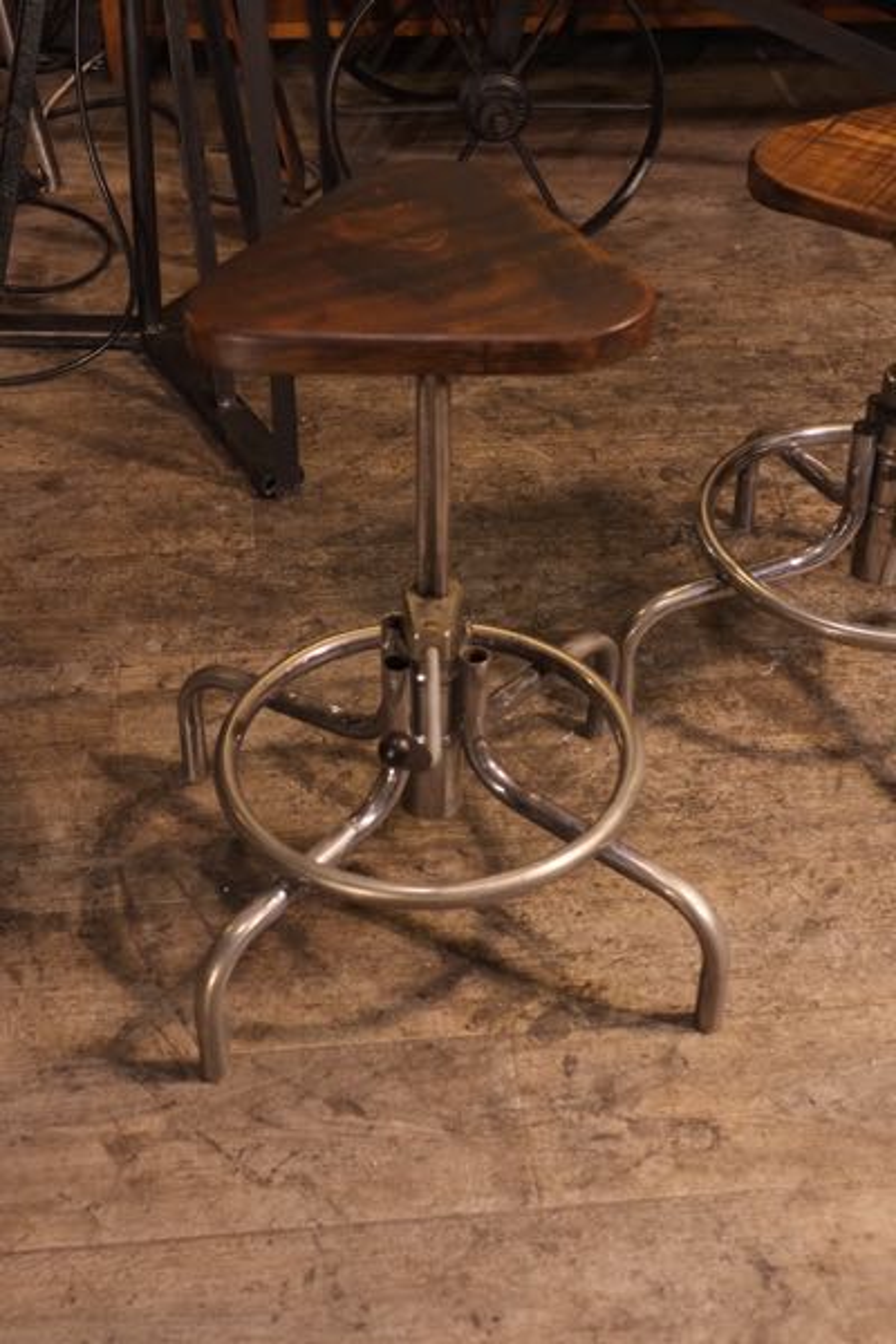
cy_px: 672
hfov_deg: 25.5
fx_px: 1979
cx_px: 448
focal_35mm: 53
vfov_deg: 37.5
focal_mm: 35
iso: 2500
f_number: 4.5
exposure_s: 1/125
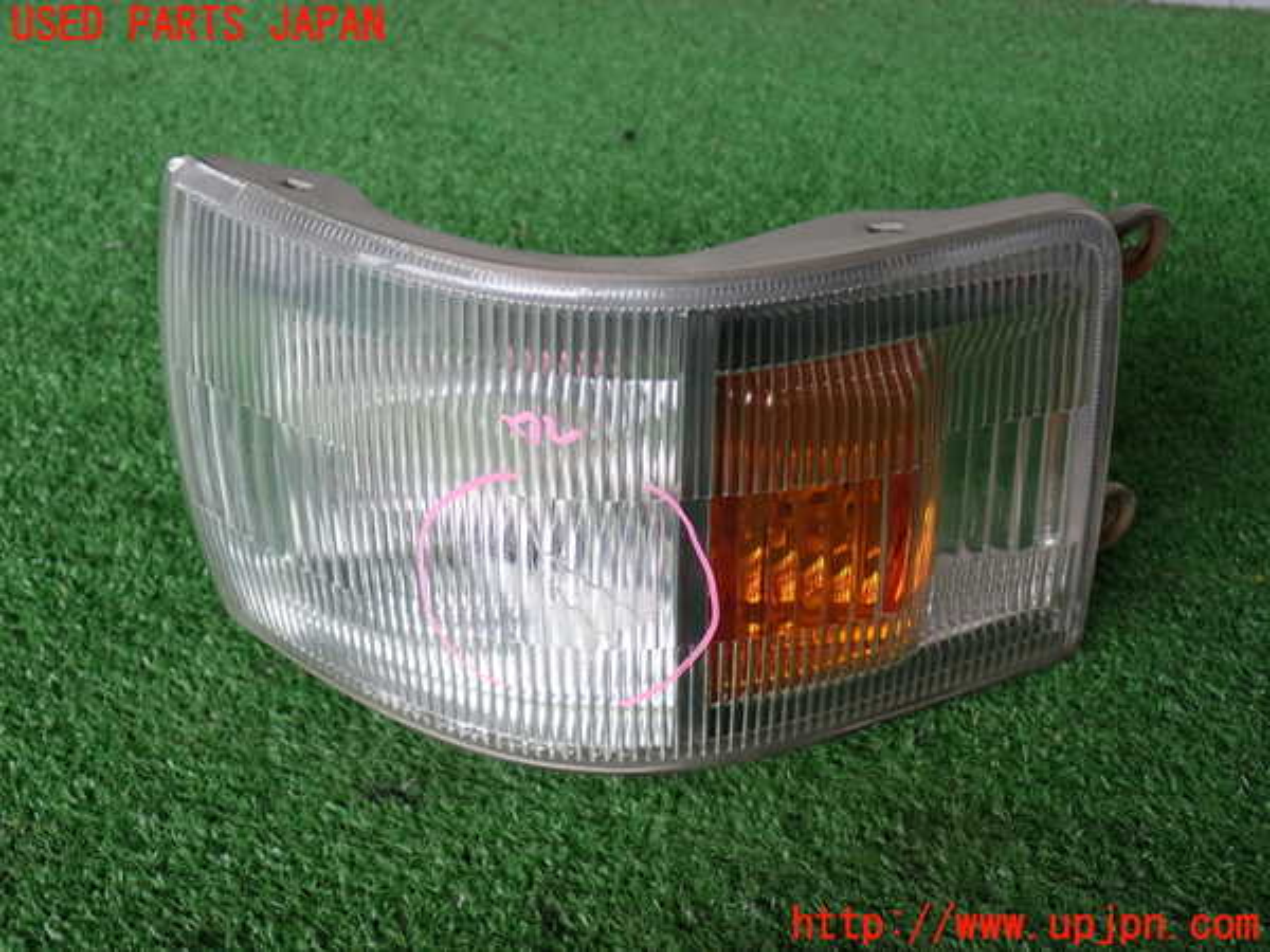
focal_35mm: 44
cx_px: 635
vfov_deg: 32.9
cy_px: 476
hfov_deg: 42.9
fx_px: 1614
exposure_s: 1/80
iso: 160
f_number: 2.9
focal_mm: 7.84
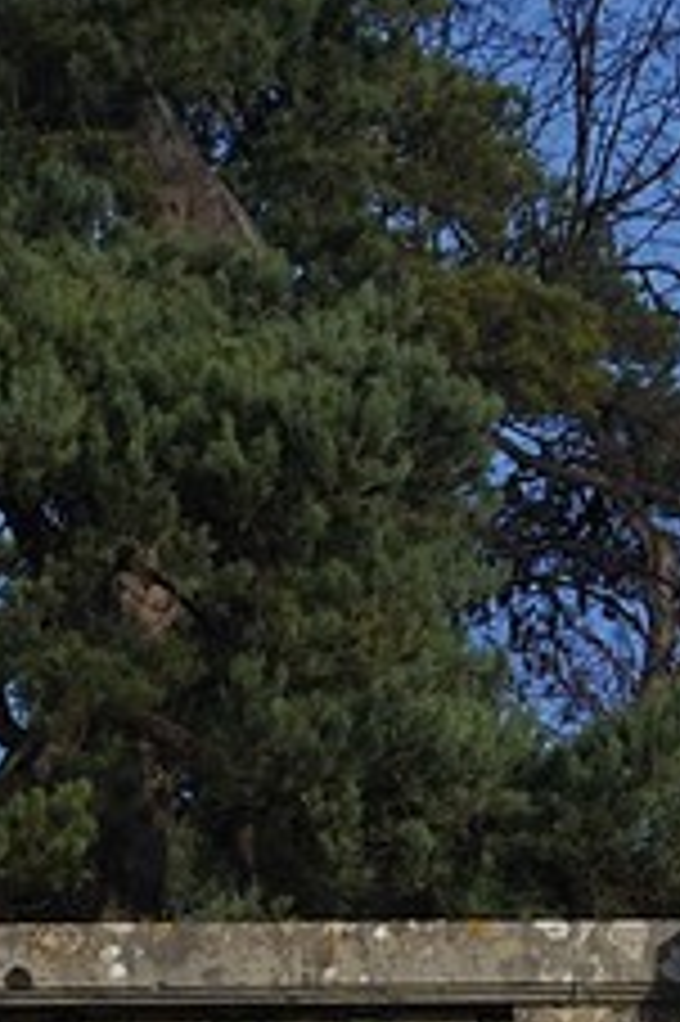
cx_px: -90
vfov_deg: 1.6
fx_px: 36036
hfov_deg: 1.1
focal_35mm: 1270
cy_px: 3061
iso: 200
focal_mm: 180
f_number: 13
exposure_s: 1/320
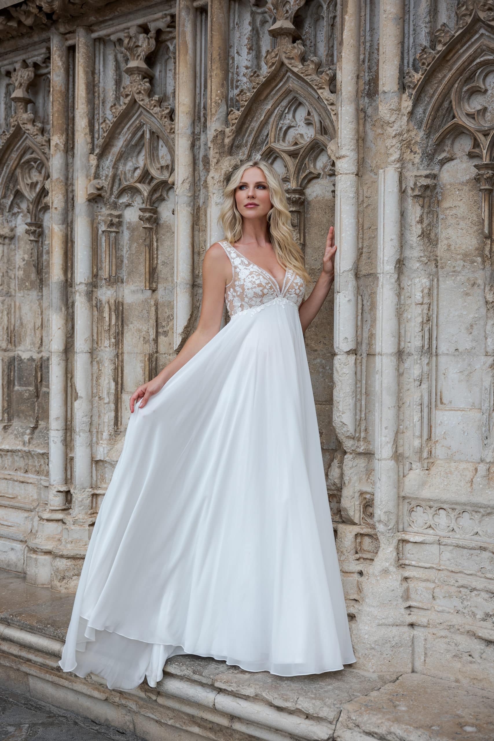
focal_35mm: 46
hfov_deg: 29.2
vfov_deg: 42.7
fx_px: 947
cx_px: 247
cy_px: 370
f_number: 3.2
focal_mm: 46
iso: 200
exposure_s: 1/800
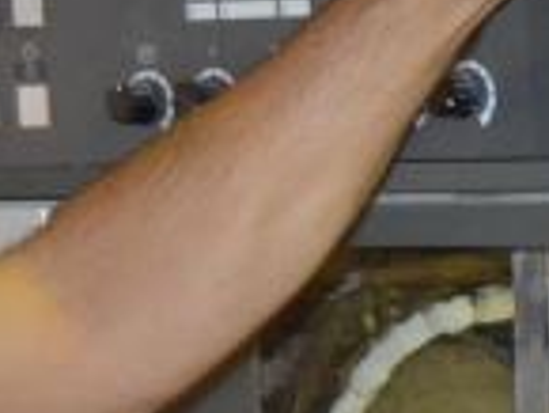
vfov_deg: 5.7
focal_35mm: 254
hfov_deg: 7.2
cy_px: 828
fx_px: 4032
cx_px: 1390
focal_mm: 32
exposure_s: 1/60
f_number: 4.8
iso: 3200
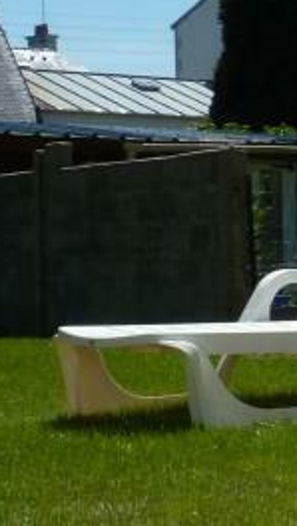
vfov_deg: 18.7
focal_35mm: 114
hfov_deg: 8.8
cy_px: 337
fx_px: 1592
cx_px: 881
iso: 80
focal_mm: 4.8
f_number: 5.6
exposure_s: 1/320
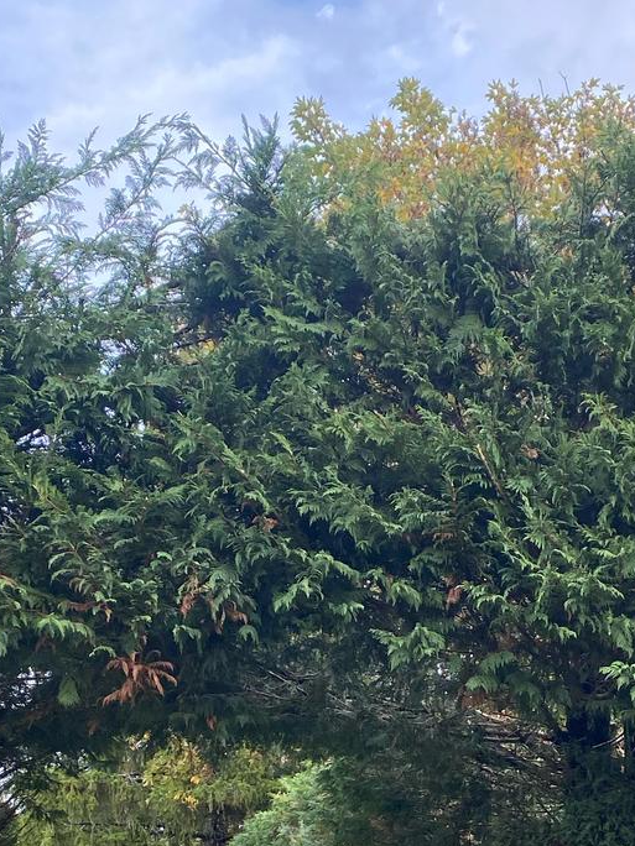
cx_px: 462
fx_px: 1785
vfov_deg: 25.6
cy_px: 810
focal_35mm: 73
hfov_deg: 20.0
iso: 32
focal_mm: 4.25
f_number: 1.8
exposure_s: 1/182
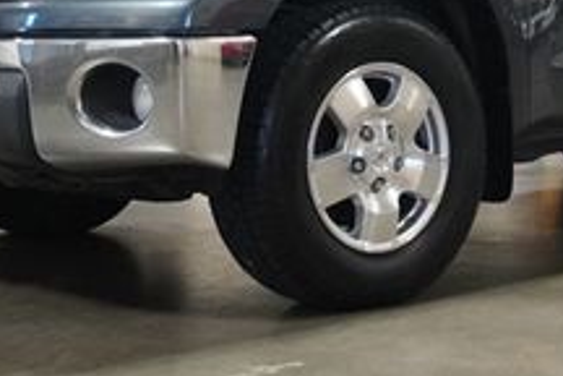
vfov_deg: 18.7
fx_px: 1110
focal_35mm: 71
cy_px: -5
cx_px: 388
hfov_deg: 28.2
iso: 4000
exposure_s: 1/160
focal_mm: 16
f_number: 3.5
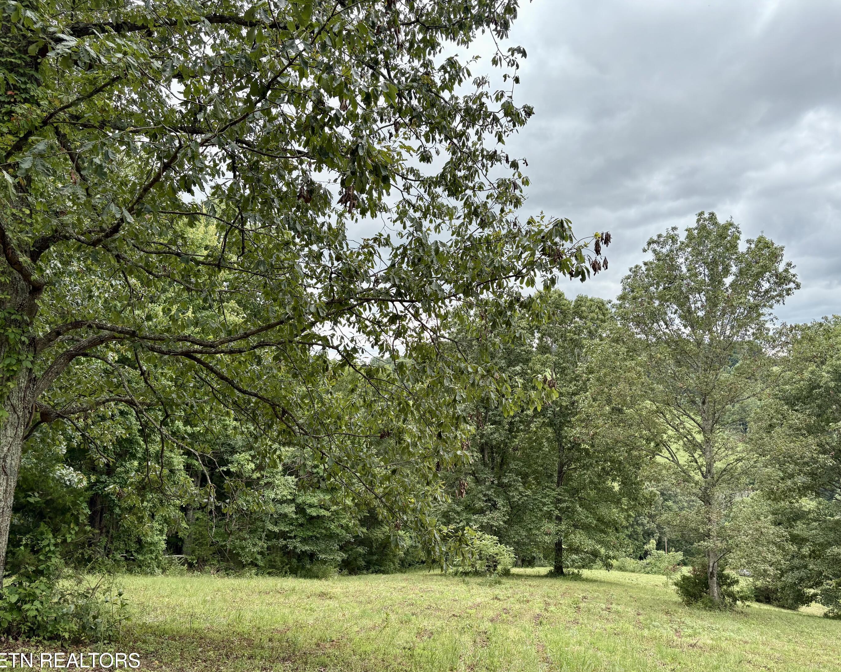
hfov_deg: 62.1
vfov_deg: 51.5
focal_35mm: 28
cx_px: 457
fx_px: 697
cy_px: 345
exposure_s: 1/1196
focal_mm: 5.96
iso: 50
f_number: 1.6
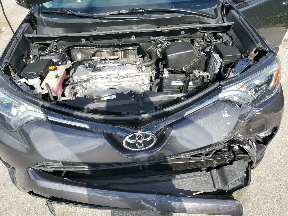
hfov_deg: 67.3
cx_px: 144
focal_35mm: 26
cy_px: 108
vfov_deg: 53.1
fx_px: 216
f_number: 1.5
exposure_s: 1/1429
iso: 50
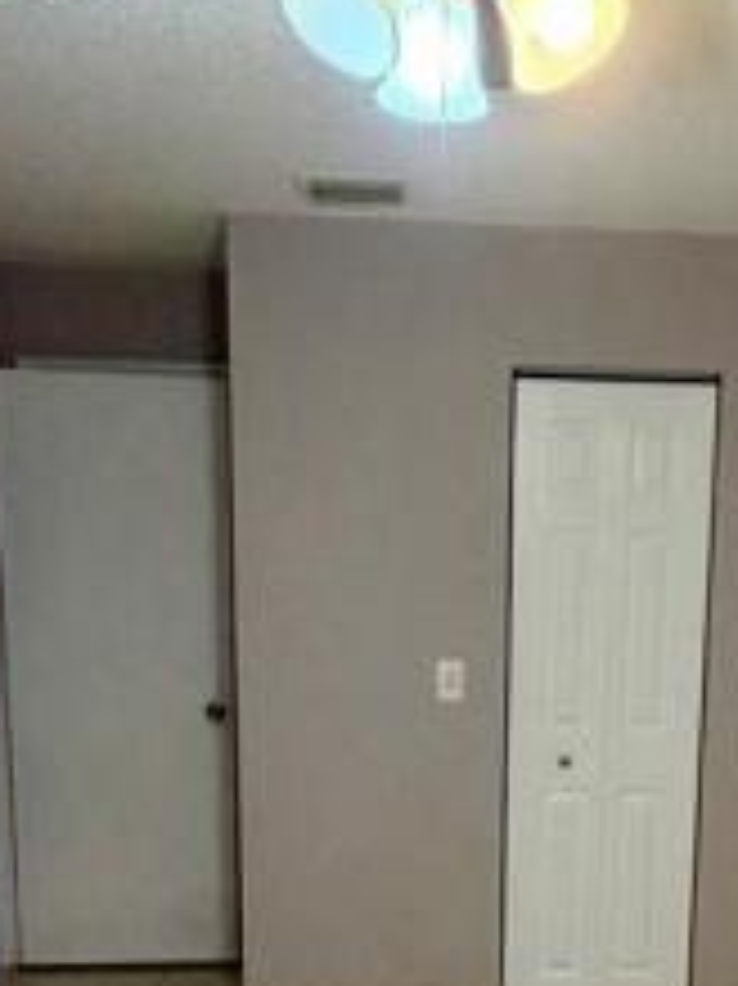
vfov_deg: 39.1
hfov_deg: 31.2
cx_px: 513
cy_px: 837
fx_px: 1309
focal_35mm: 46
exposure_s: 1/60
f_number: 2.2
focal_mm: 2.22
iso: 320
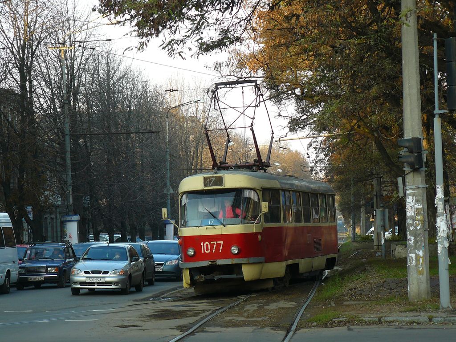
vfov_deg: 13.2
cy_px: 171
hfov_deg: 17.6
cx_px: 228
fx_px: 1475
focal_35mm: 112
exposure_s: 1/160
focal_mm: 18.6
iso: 100
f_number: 3.2
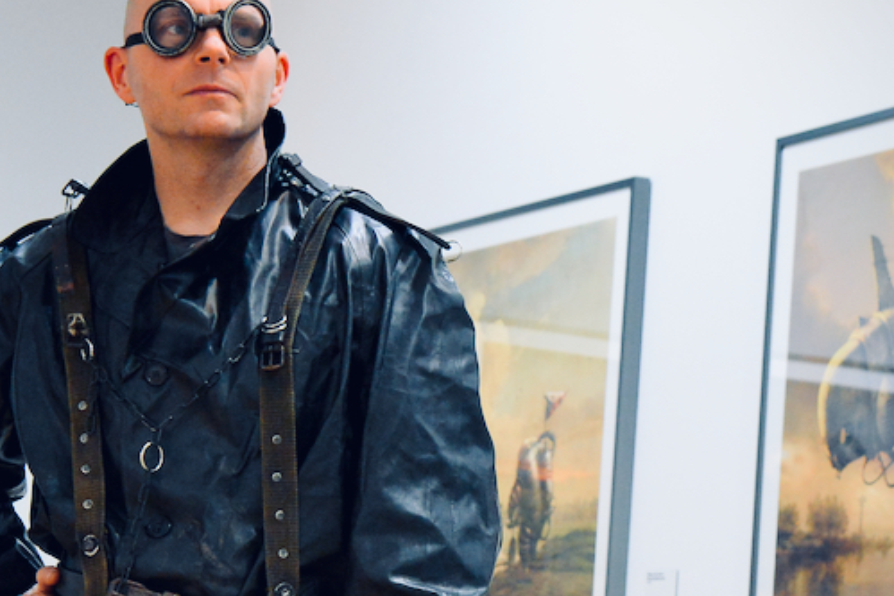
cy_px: 544
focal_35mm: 123
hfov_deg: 16.6
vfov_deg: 11.1
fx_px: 3055
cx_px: 265
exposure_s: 1/60
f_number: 5
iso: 5000
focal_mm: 48
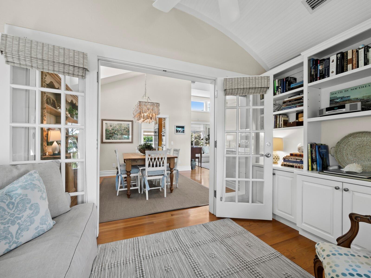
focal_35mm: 14
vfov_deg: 85.7
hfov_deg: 102.0
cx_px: 186
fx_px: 150
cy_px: 139
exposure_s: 1/2
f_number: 11
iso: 320
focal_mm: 7
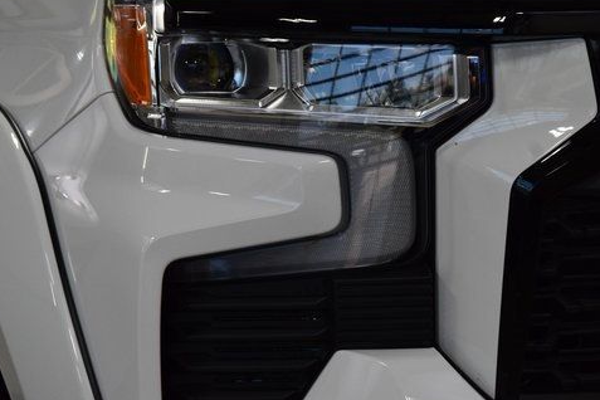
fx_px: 2350
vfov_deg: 9.7
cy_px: 177
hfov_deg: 14.6
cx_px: 282
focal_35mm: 141
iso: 1600
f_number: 9
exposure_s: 1/125
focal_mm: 70
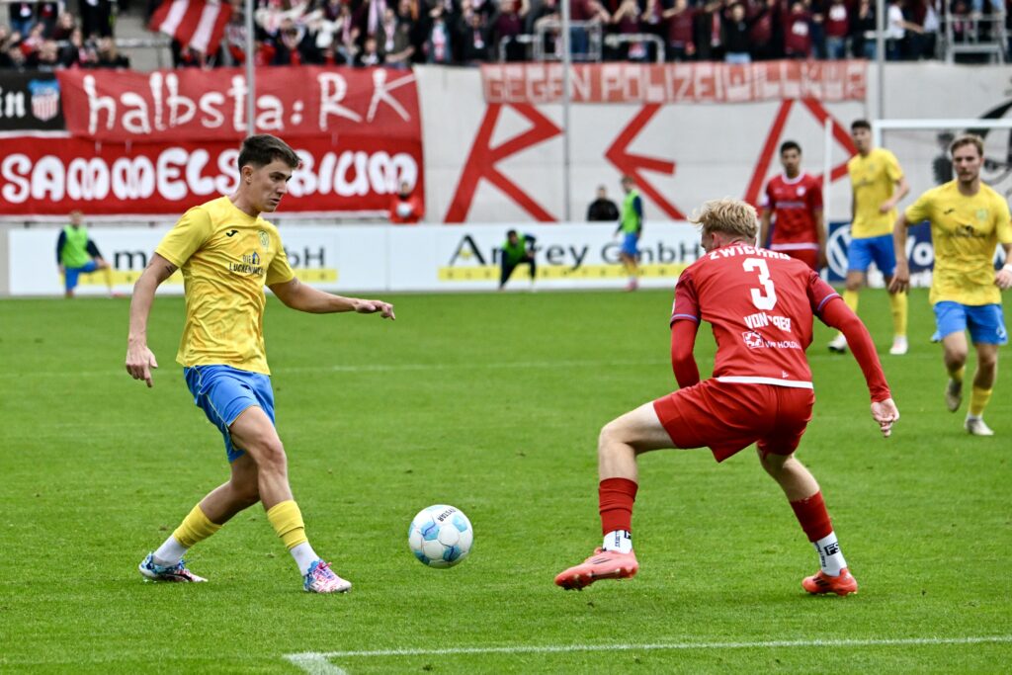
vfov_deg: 7.6
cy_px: 338
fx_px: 5060
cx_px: 506
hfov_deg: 11.4
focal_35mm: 180
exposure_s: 1/1600
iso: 3600
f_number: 5.3
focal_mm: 180
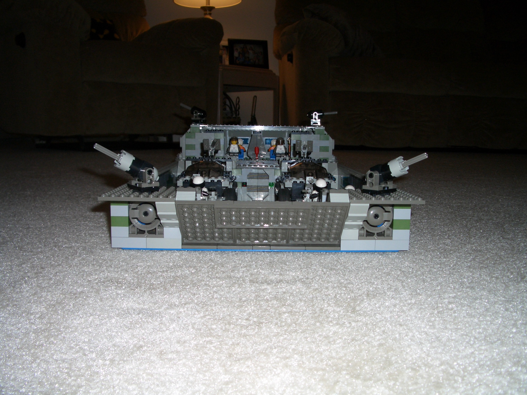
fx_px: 533
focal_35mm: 35
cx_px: 264
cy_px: 198
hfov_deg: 52.6
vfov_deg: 40.7
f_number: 4.3
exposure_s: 1/60
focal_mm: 5.8
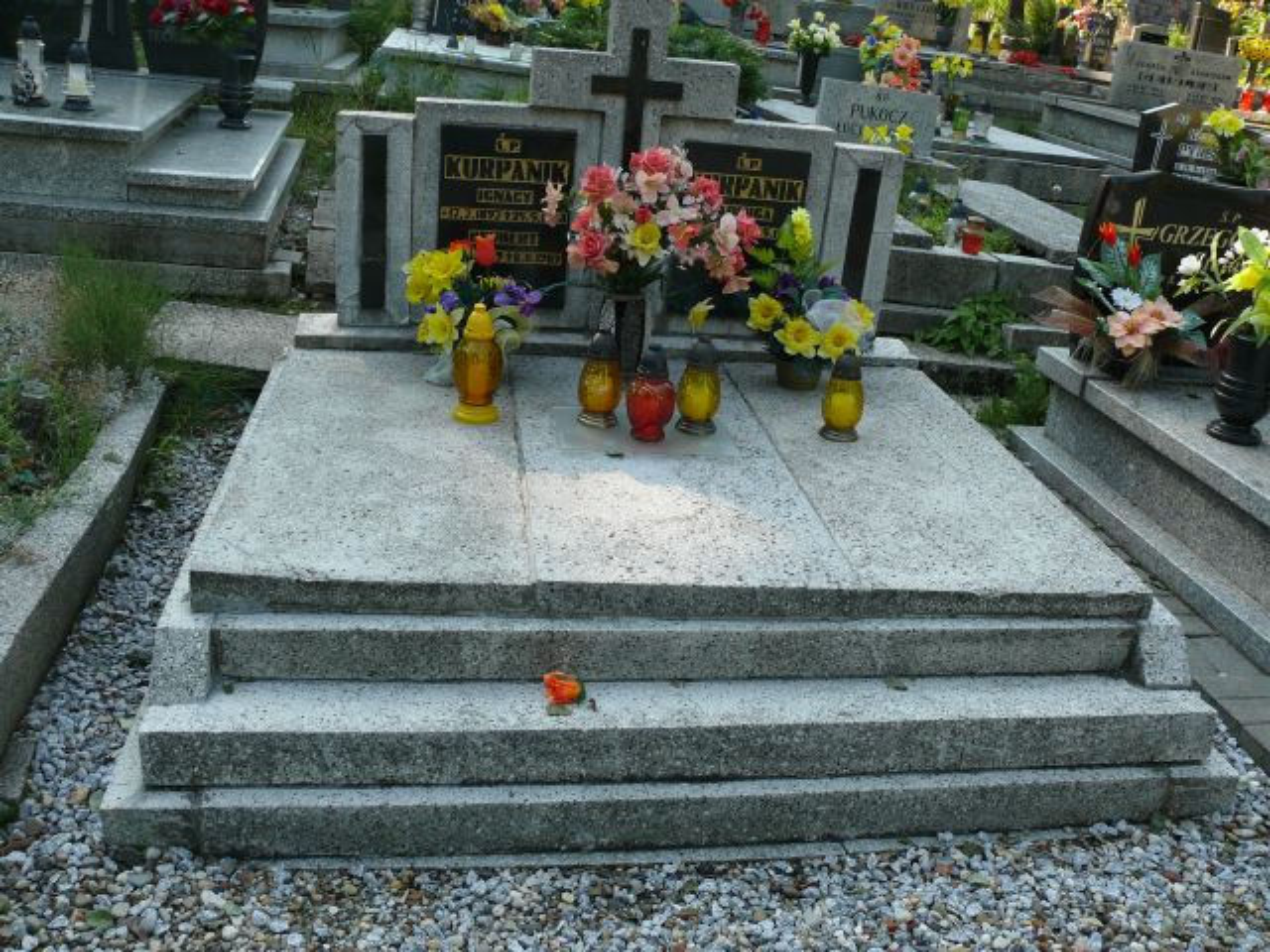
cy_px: 476
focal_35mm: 35
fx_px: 1284
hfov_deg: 52.6
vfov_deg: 40.7
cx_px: 635
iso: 100
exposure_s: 1/160
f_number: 4
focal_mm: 7.4
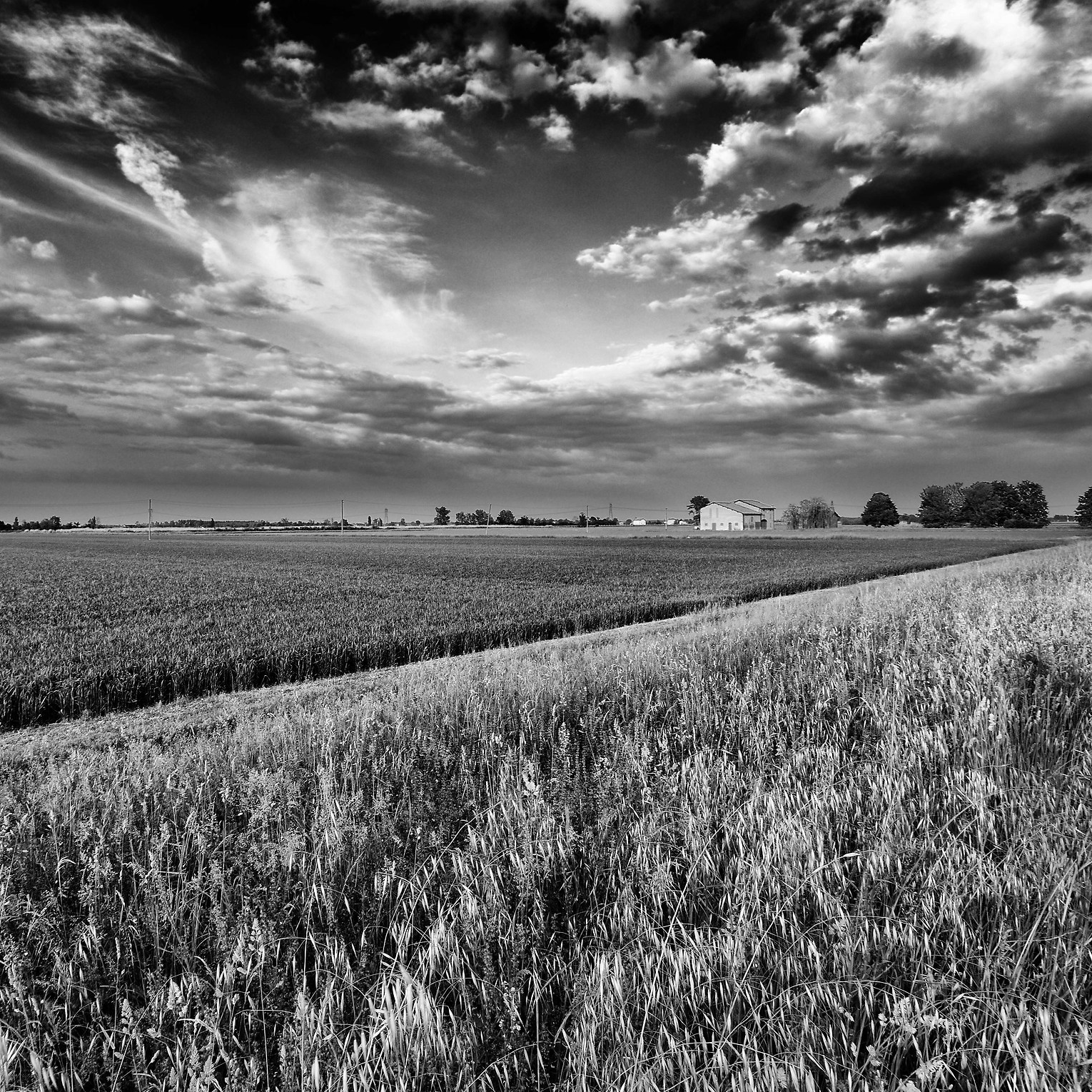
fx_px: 714
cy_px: 537
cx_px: 423
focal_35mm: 20
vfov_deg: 74.8
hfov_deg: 73.8
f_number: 11
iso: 100
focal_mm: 10
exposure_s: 1/25
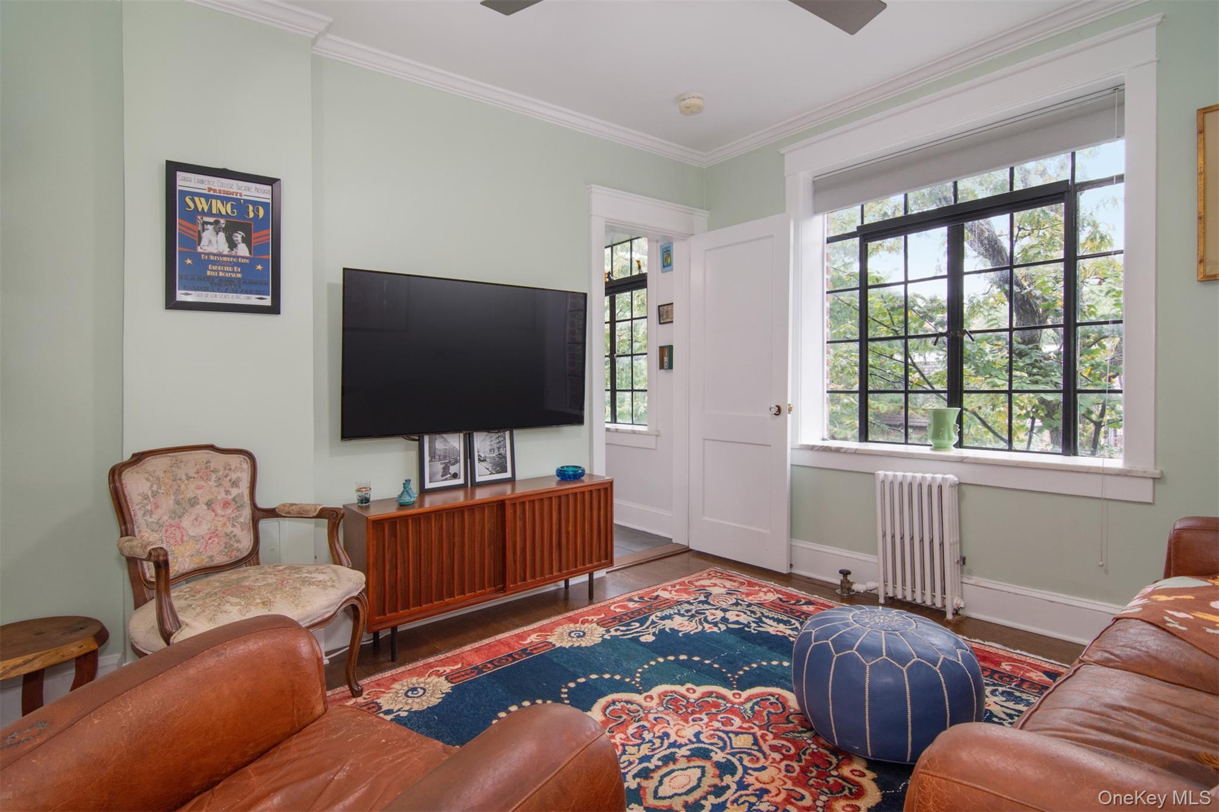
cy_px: 406
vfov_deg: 72.0
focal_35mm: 16
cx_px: 610
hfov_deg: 95.0
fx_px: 559
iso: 640
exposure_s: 1/30
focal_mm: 11
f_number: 8
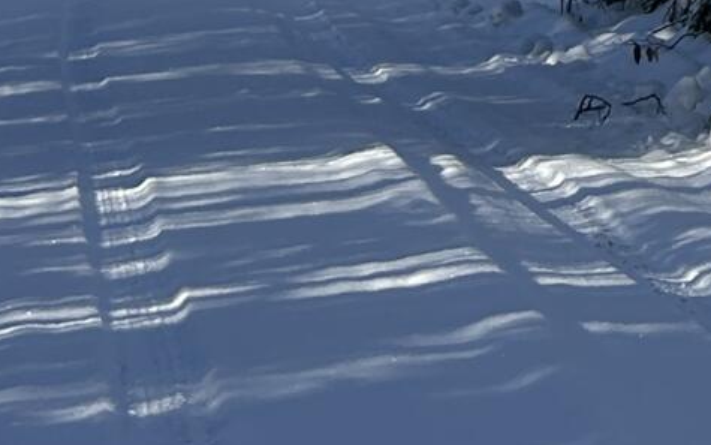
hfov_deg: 11.2
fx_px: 3372
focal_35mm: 174
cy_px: -775
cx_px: 1301
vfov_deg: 6.9
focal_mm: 5.7
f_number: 1.5
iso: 50
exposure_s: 1/2299
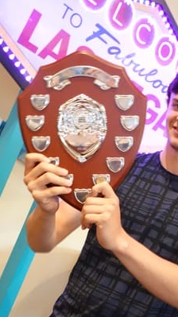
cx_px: 125
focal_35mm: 52
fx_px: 437
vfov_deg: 39.8
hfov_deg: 22.9
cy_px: 185
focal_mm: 12.32
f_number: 2.5
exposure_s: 1/10
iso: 3200
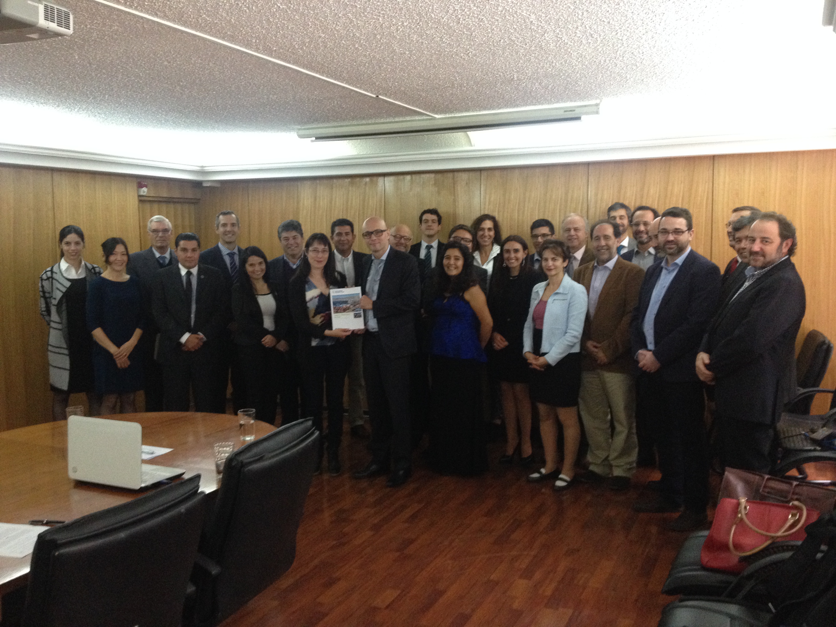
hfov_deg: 52.6
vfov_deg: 40.7
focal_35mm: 35
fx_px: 845
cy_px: 314
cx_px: 418
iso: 320
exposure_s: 1/20
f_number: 2.4
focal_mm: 4.28
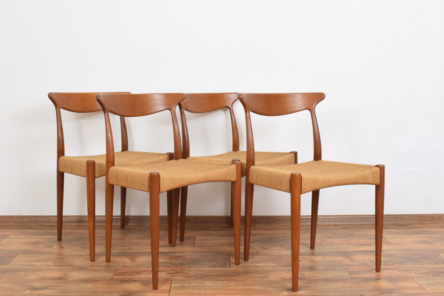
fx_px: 539
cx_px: 212
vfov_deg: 30.6
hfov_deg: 44.8
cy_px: 120
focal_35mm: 44
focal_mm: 21
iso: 100
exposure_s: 5
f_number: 25
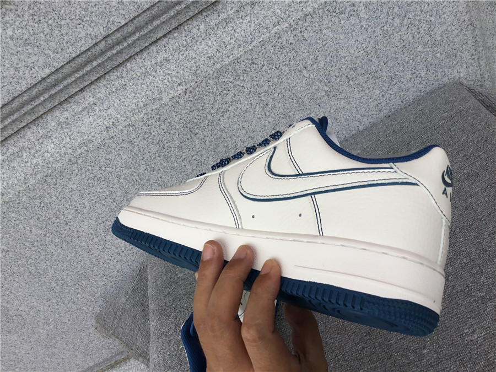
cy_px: 186
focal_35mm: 31
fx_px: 444
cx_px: 248
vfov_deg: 45.4
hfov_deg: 58.4
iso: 25
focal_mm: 3.3
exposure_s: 1/399
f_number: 2.4
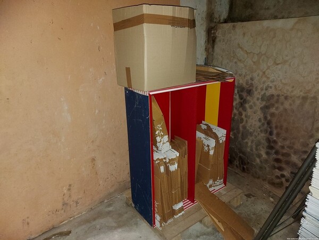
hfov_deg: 71.6
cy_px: 120
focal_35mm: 24
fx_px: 221
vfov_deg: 56.8
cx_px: 160
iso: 500
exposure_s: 1/20
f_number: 1.8
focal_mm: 5.23
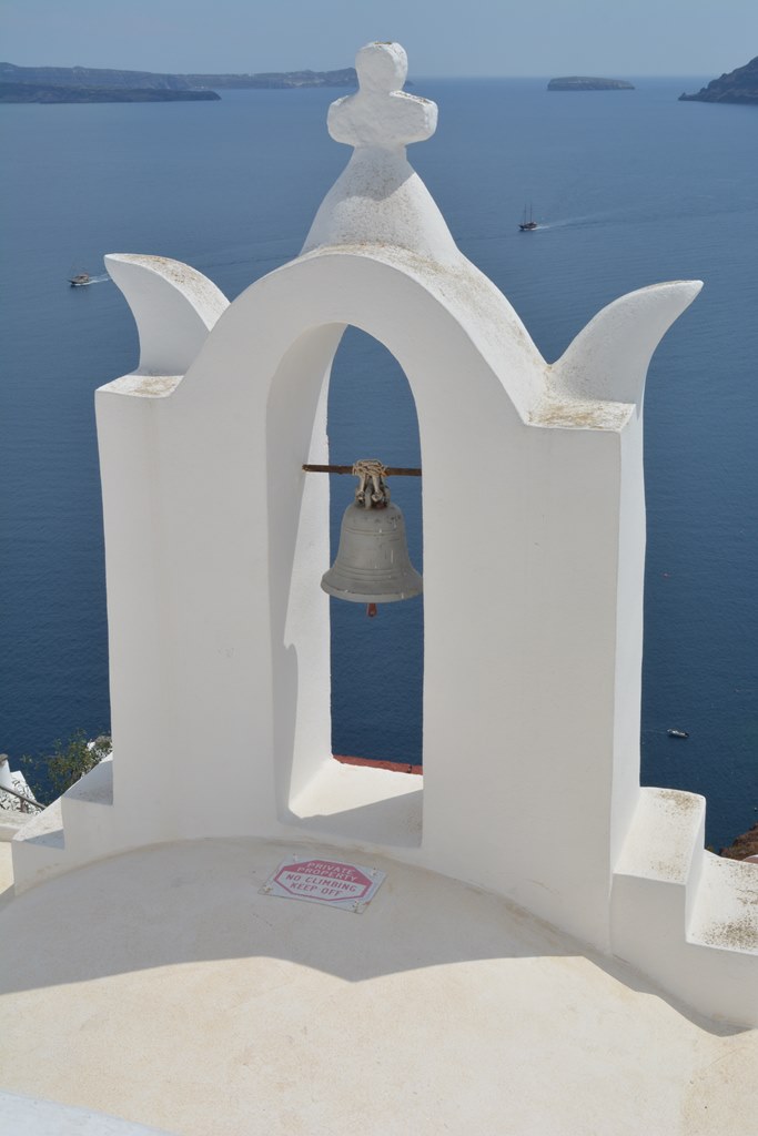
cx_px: 379
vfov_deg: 42.3
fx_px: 1468
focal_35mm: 46
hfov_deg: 29.0
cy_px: 568
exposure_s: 1/250
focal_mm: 31
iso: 200
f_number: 18
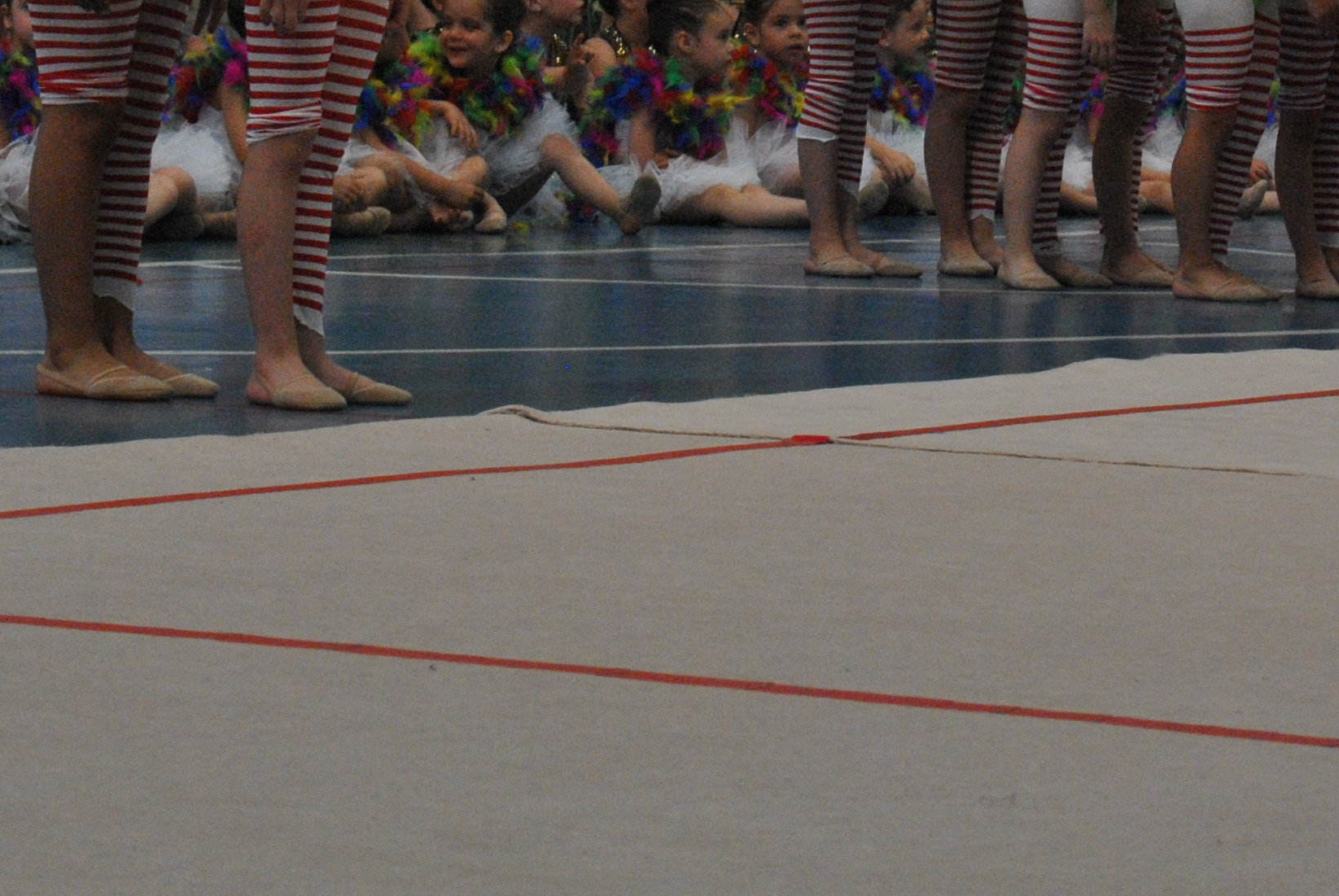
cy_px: 49
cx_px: 932
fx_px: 7231
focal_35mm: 194
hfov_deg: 10.6
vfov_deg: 7.1
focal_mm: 55
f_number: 7.1
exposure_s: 1/200
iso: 800
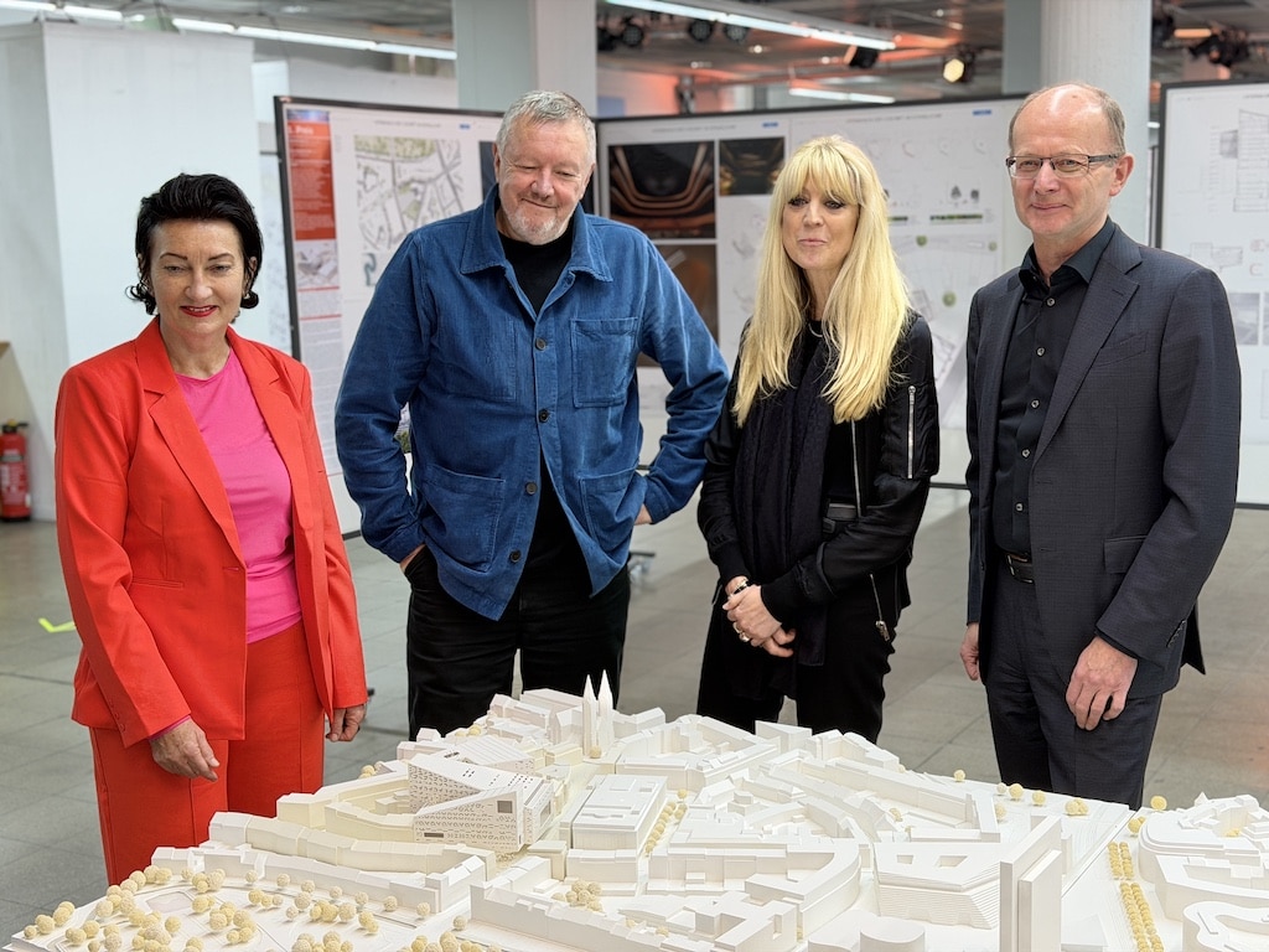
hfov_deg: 39.7
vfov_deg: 30.3
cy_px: 476
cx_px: 634
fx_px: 1760
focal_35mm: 48
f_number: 1.78
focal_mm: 6.76
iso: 50
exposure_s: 1/50
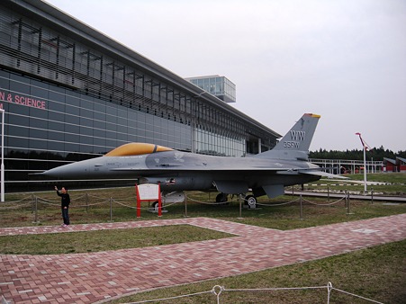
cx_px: 203
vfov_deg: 40.7
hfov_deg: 52.6
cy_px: 152
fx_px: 410
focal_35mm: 35
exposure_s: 1/805
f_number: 3.8
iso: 64
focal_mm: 5.9
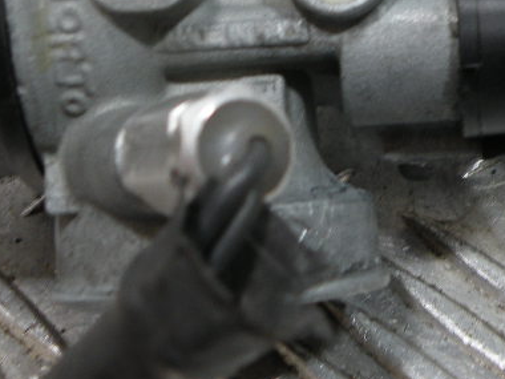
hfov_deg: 22.0
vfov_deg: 16.2
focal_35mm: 89
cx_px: 307
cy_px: -17
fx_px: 1298
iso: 80
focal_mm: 5.8
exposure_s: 1/62.1
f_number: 3.2
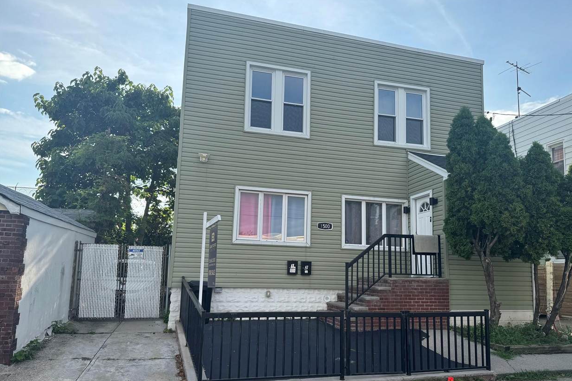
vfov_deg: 49.4
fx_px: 413
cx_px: 297
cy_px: 220
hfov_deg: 69.4
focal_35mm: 26
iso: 80
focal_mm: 6.76
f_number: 1.78
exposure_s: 1/1818
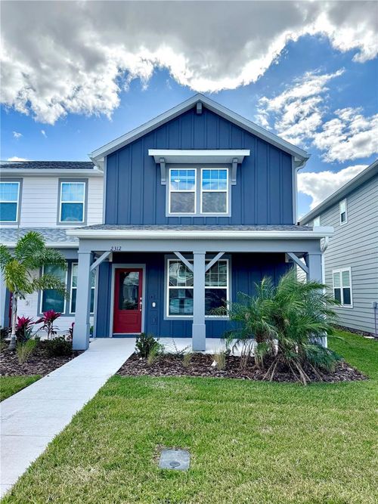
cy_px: 252
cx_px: 189
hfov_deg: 56.8
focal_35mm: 24
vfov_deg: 71.6
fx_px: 350
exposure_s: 1/4608
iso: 80
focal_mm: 6.76
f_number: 1.78
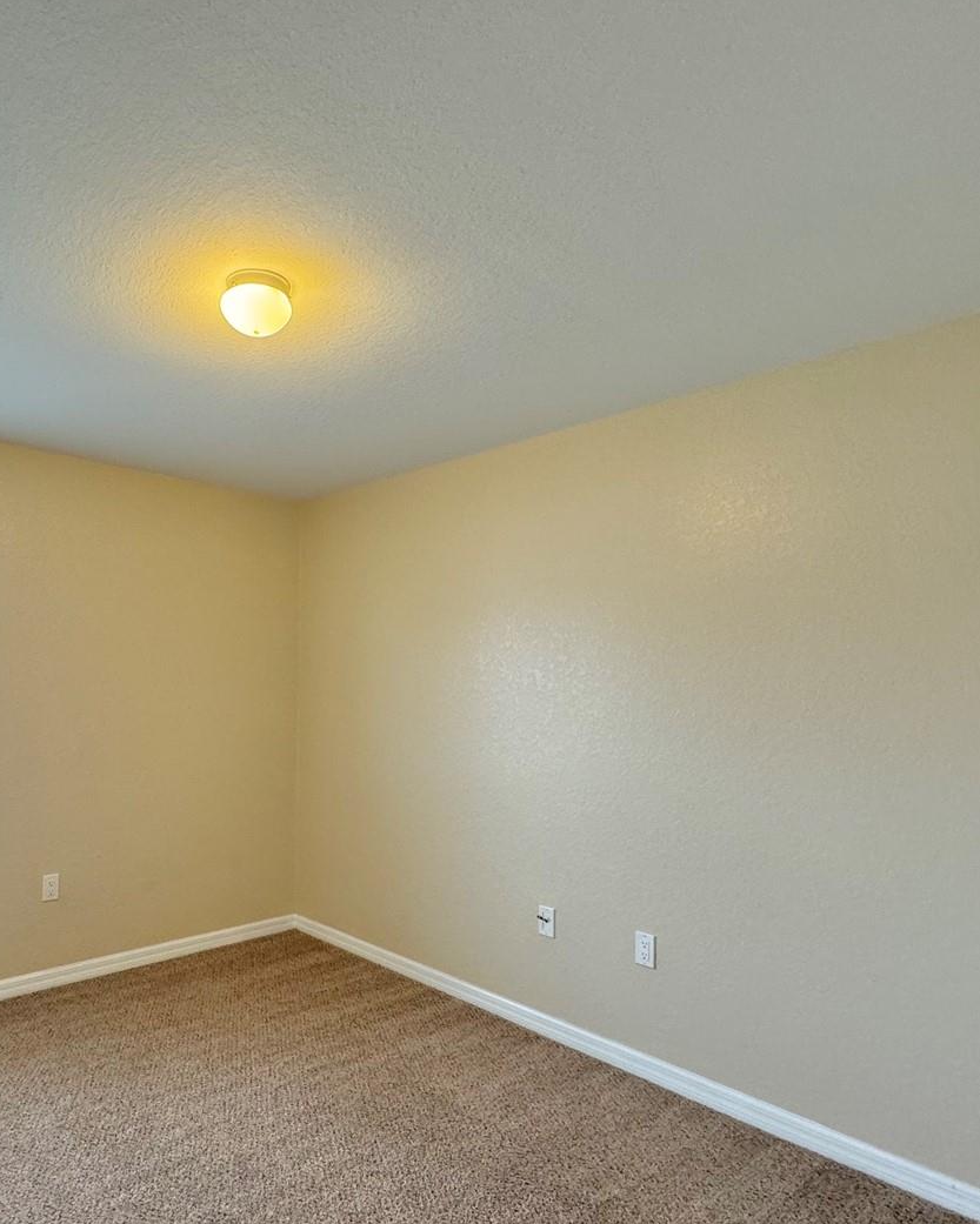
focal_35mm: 21
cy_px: 671
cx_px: 329
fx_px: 761
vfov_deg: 77.4
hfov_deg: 63.9
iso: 200
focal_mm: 2.22
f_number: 2.2
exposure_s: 1/60
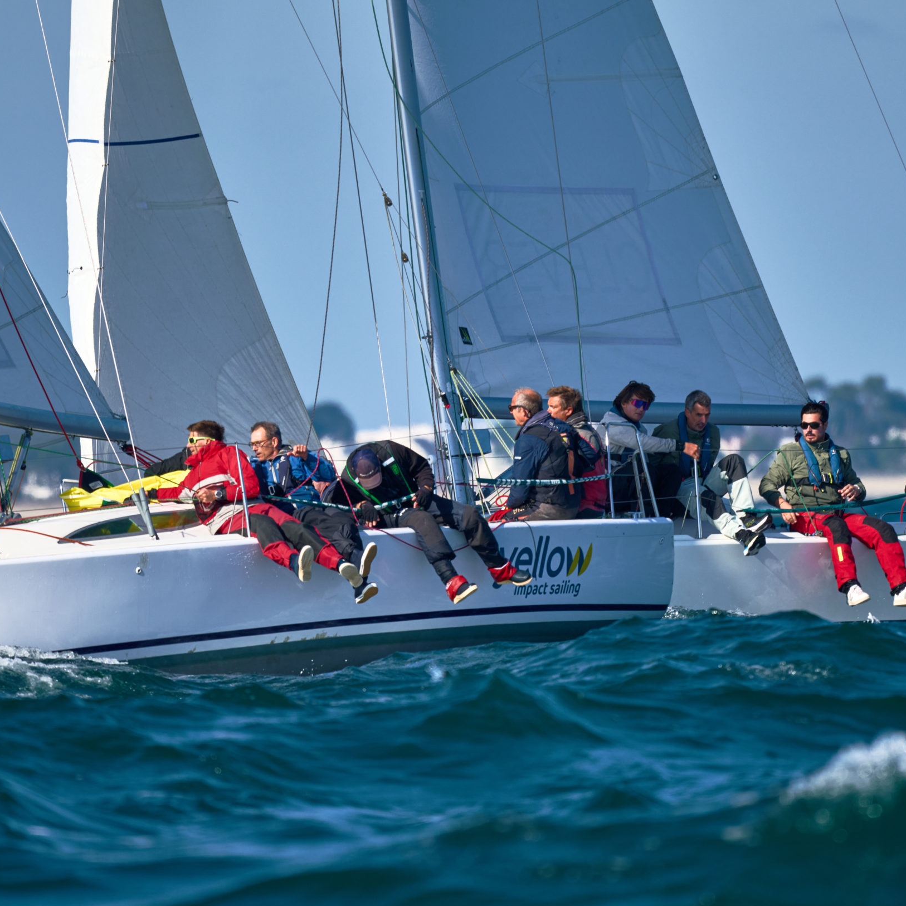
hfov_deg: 2.2
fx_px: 23778
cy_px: 458
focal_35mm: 803
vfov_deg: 2.2
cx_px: 494
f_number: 6.3
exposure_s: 1/1600
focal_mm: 600
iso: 200
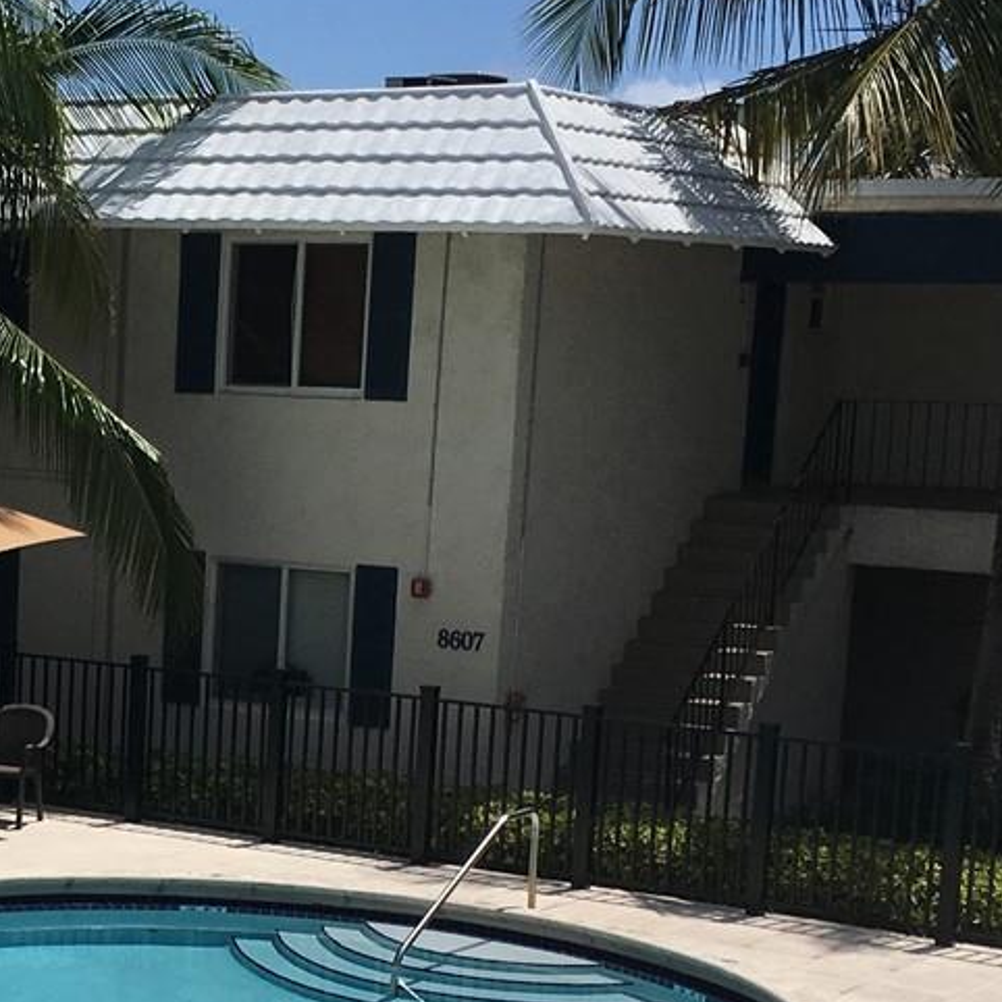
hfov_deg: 19.4
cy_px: 786
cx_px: -141
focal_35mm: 85
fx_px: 2784
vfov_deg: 20.2
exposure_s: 1/4274
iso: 25
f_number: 2.2
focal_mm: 4.15
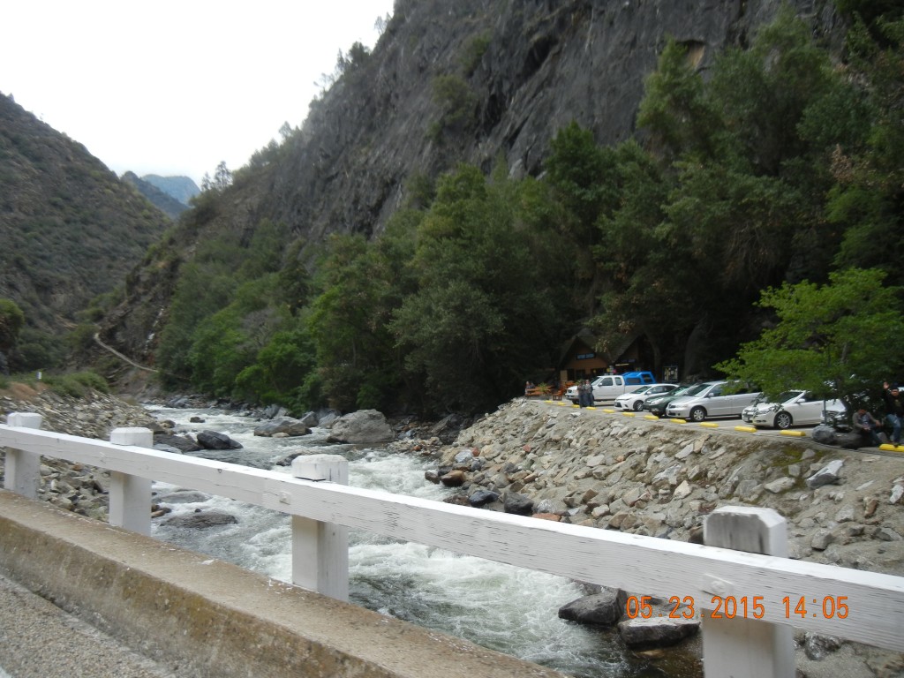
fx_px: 783
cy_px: 339
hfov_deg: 60.0
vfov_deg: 46.8
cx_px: 452
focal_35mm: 30
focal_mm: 5.4
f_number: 3.5
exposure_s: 1/811
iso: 160
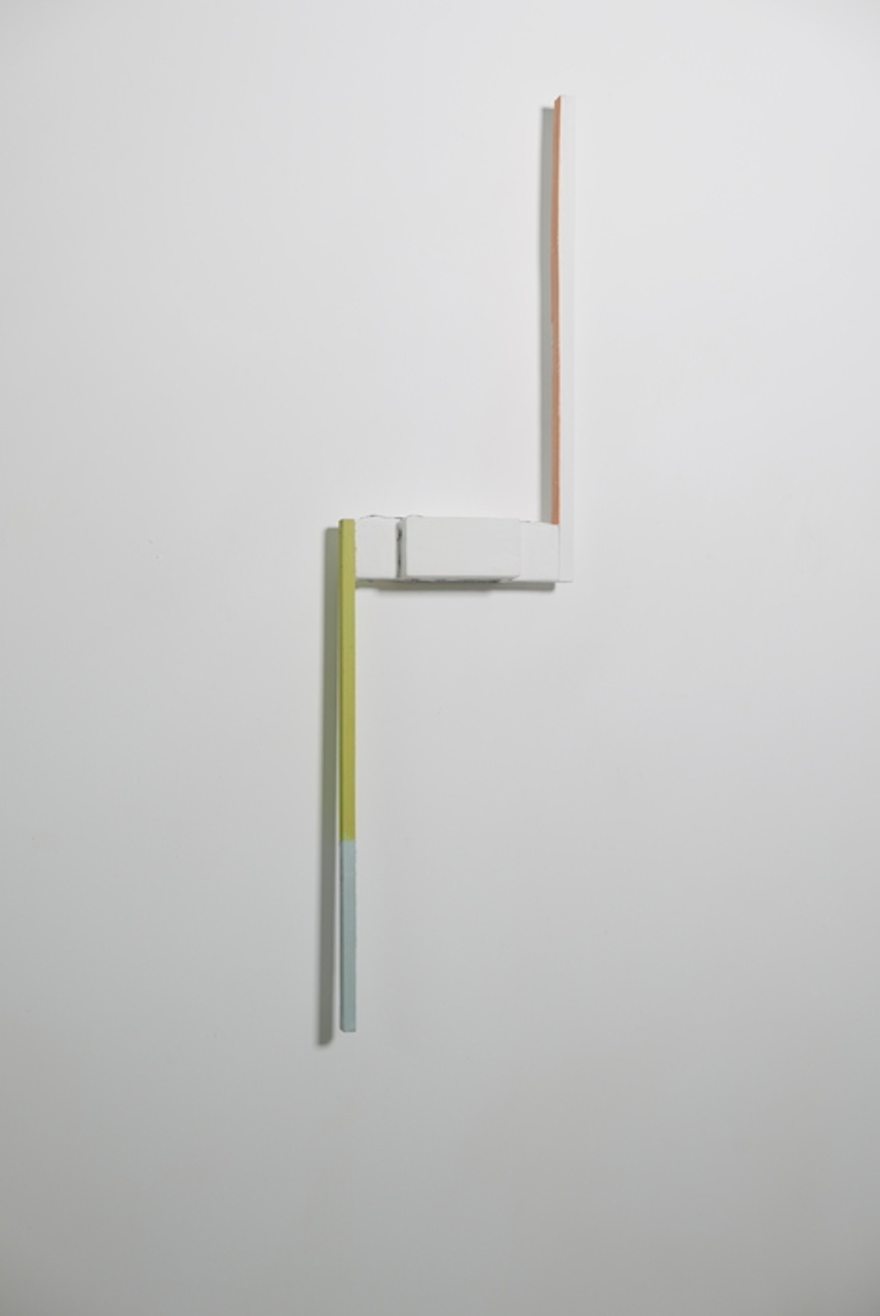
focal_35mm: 52
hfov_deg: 26.0
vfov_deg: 38.2
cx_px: 440
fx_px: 1903
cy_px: 658
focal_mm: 23.6
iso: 200
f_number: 2.8
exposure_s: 1/100
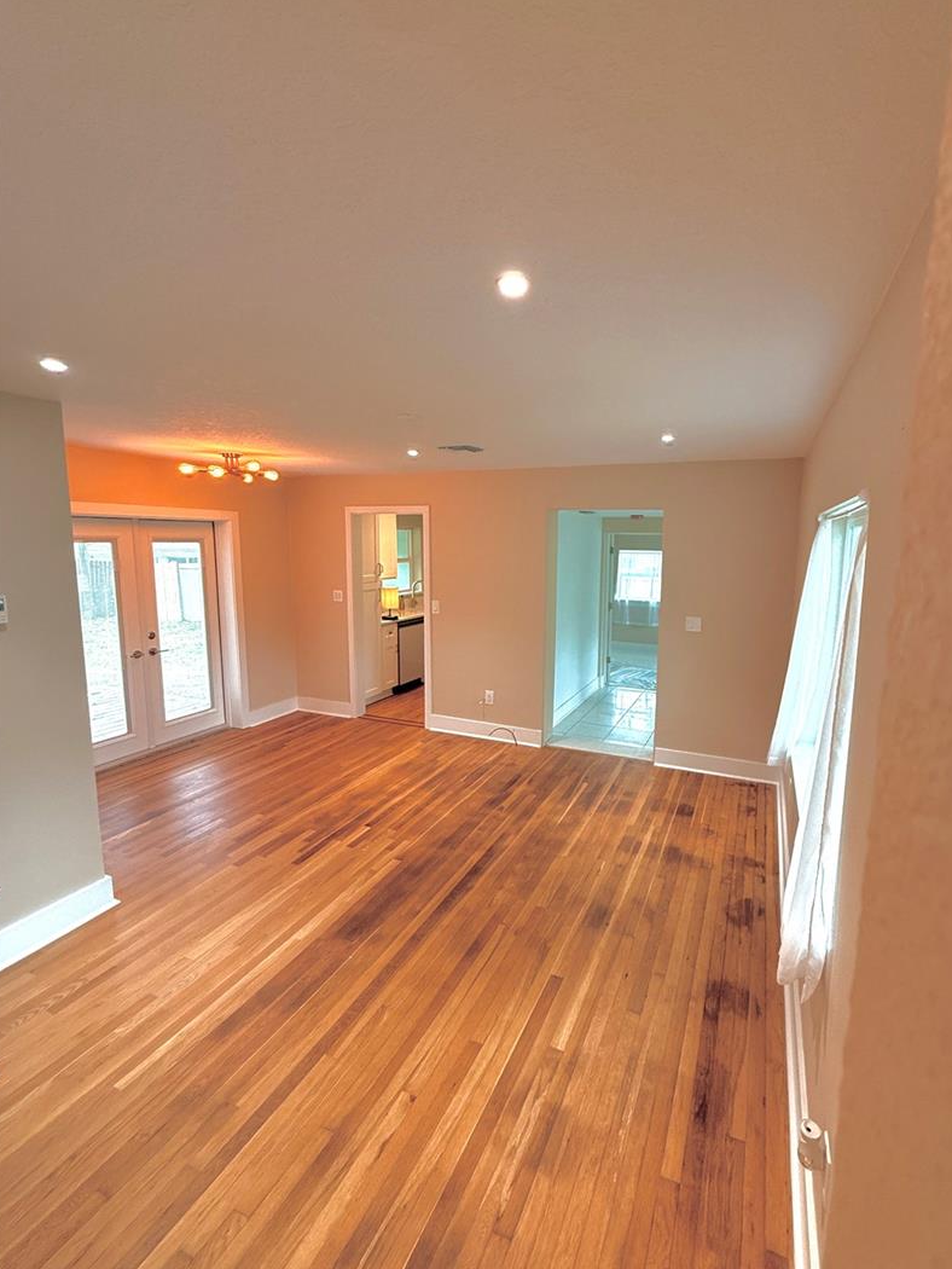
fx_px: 586
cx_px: 535
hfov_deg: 77.8
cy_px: 621
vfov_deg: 94.5
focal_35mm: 16
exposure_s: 1/120
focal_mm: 2.22
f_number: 2.2
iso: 320
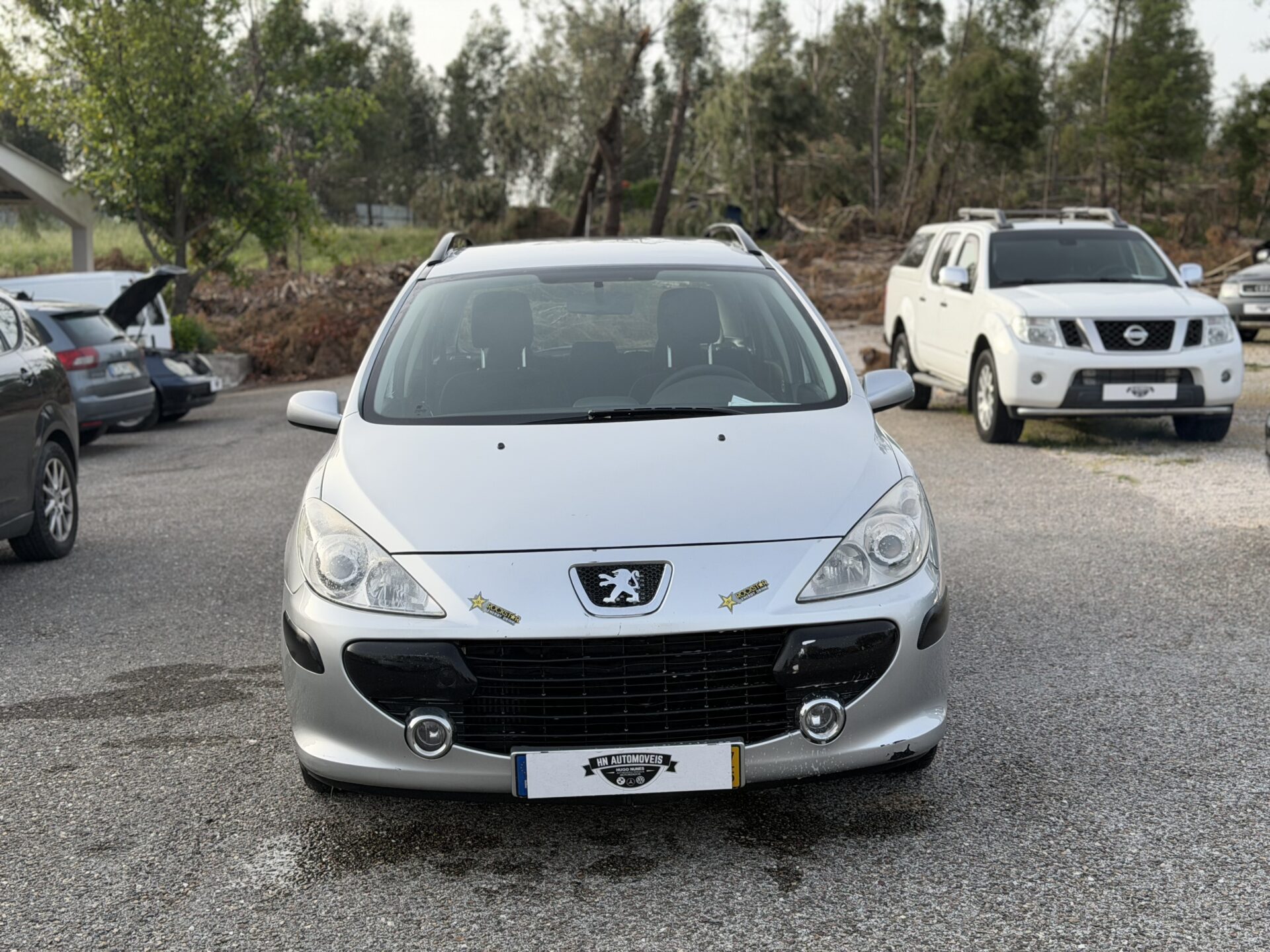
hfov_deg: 39.7
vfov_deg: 30.3
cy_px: 476
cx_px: 635
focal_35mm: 48
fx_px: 1761
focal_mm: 6.76
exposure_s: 1/1715
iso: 80
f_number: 1.78
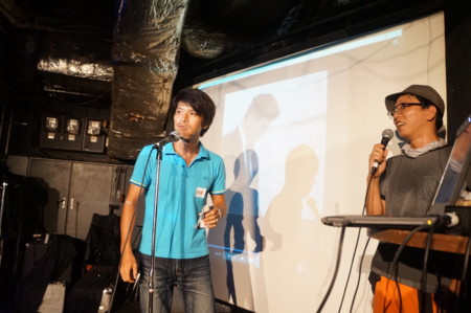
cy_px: 156
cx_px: 236
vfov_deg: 47.8
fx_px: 353
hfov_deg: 67.4
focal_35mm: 27
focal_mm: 18
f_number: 3.5
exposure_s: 1/50
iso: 3200
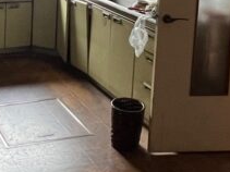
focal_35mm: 63
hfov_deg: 29.6
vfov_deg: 21.6
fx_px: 418
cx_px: 27
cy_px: -33
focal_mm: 1.57
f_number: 1.8
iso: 400
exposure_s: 1/60
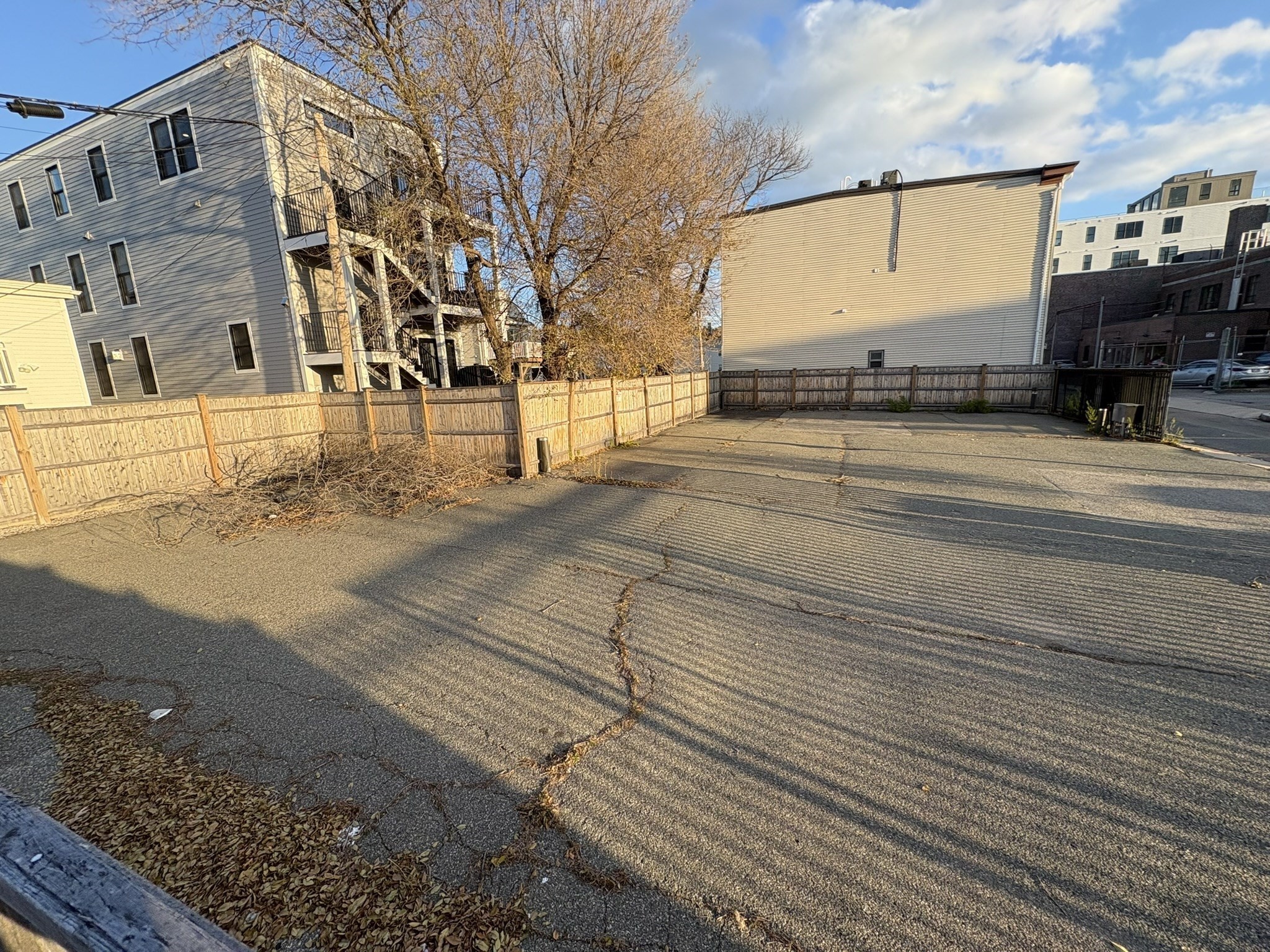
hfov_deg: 102.1
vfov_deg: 85.7
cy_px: 476
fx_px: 514
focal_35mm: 14
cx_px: 635
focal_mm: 2.22
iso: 40
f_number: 2.2
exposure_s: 1/443
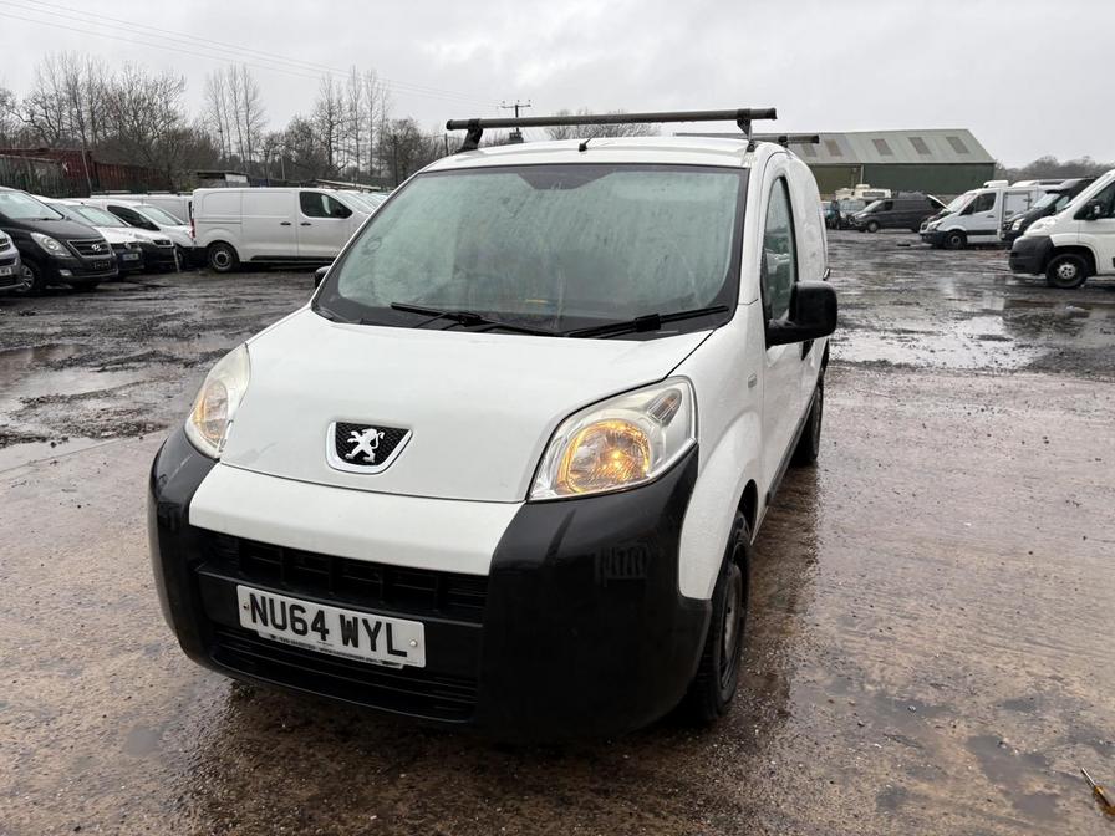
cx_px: 558
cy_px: 418
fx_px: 837
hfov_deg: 67.3
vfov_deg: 53.1
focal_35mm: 26
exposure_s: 1/122
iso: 40
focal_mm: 5.96
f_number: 1.6
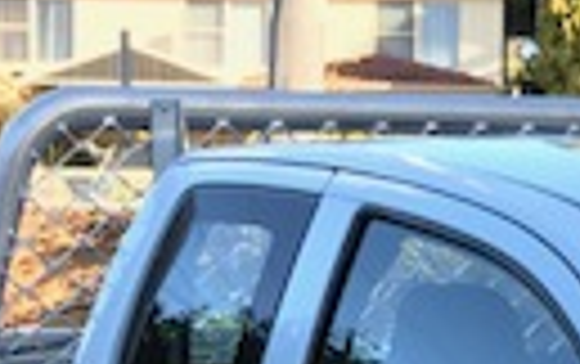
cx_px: 495
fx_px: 2327
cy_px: 741
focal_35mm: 147
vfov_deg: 8.5
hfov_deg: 14.1
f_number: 1.8
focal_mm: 3.99
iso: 20
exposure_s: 1/308
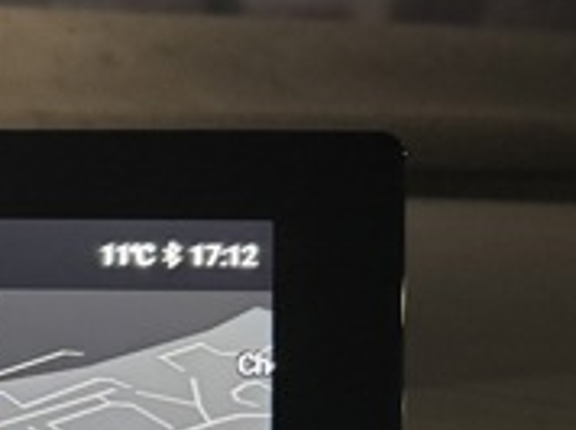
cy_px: 592
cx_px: -615
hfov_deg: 13.9
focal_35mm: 117
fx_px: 1944
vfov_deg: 12.2
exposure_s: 1/50
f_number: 1.6
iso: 500
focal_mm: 5.96
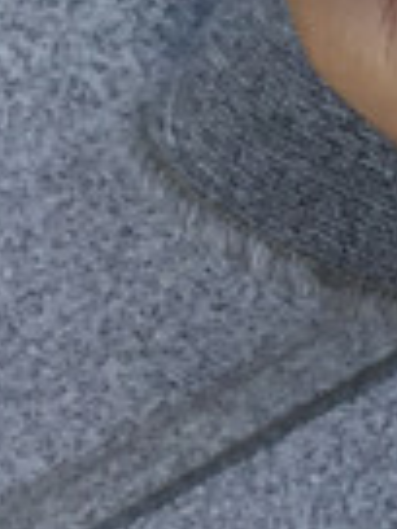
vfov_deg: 8.7
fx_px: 3135
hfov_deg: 7.1
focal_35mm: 205
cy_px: -757
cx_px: 603
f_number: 2.4
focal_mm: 3.3
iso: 25
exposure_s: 1/219
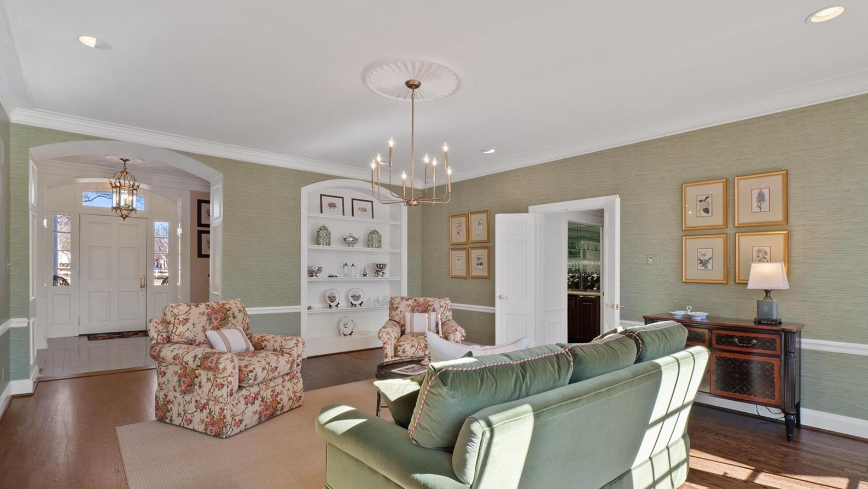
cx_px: 433
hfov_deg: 89.6
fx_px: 437
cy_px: 284
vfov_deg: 58.1
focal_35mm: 19
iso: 400
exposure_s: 1/15
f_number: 8
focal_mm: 9
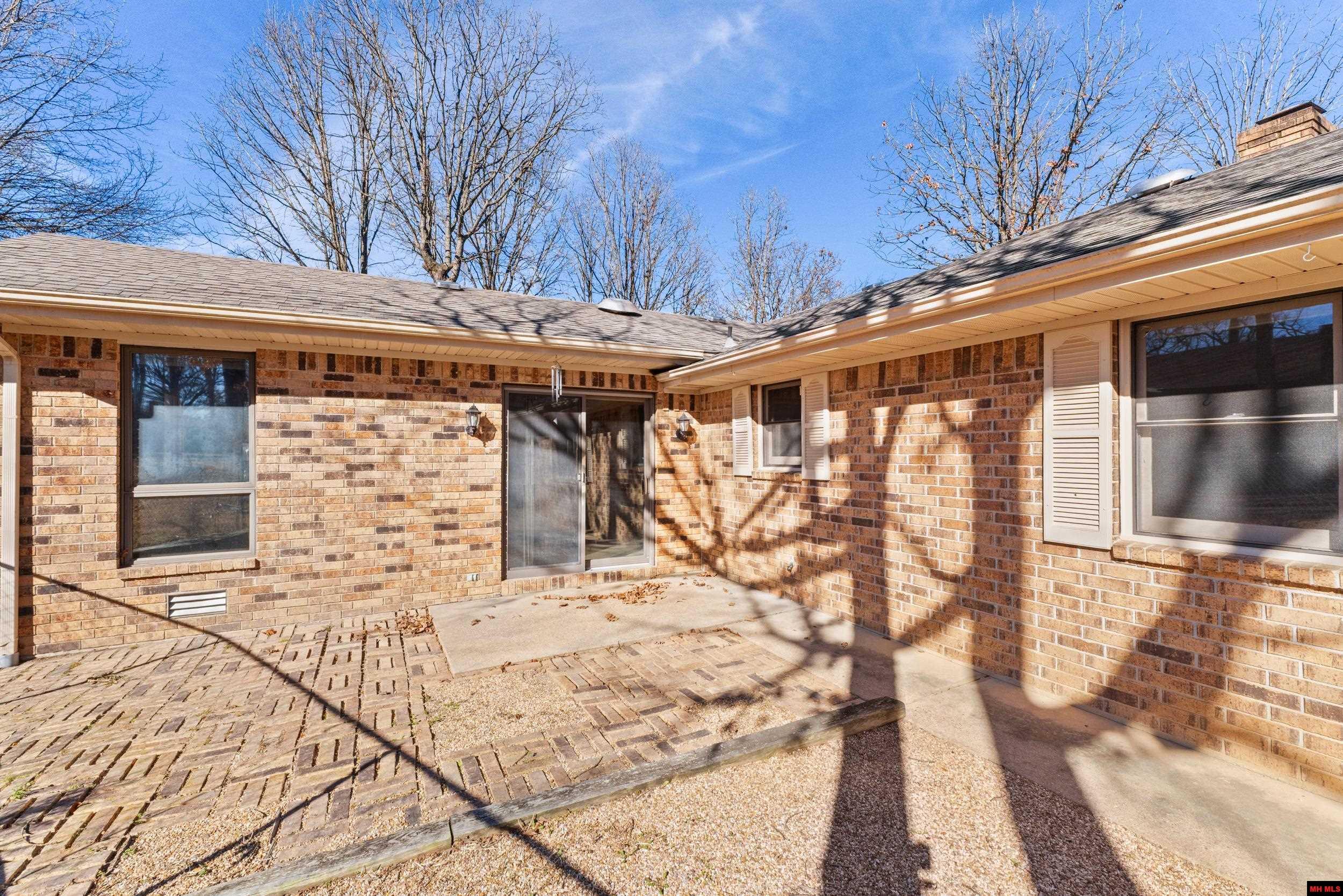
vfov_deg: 77.3
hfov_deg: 100.4
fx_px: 560
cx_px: 672
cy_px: 448
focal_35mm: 15
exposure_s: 1/250
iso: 320
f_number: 8
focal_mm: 10
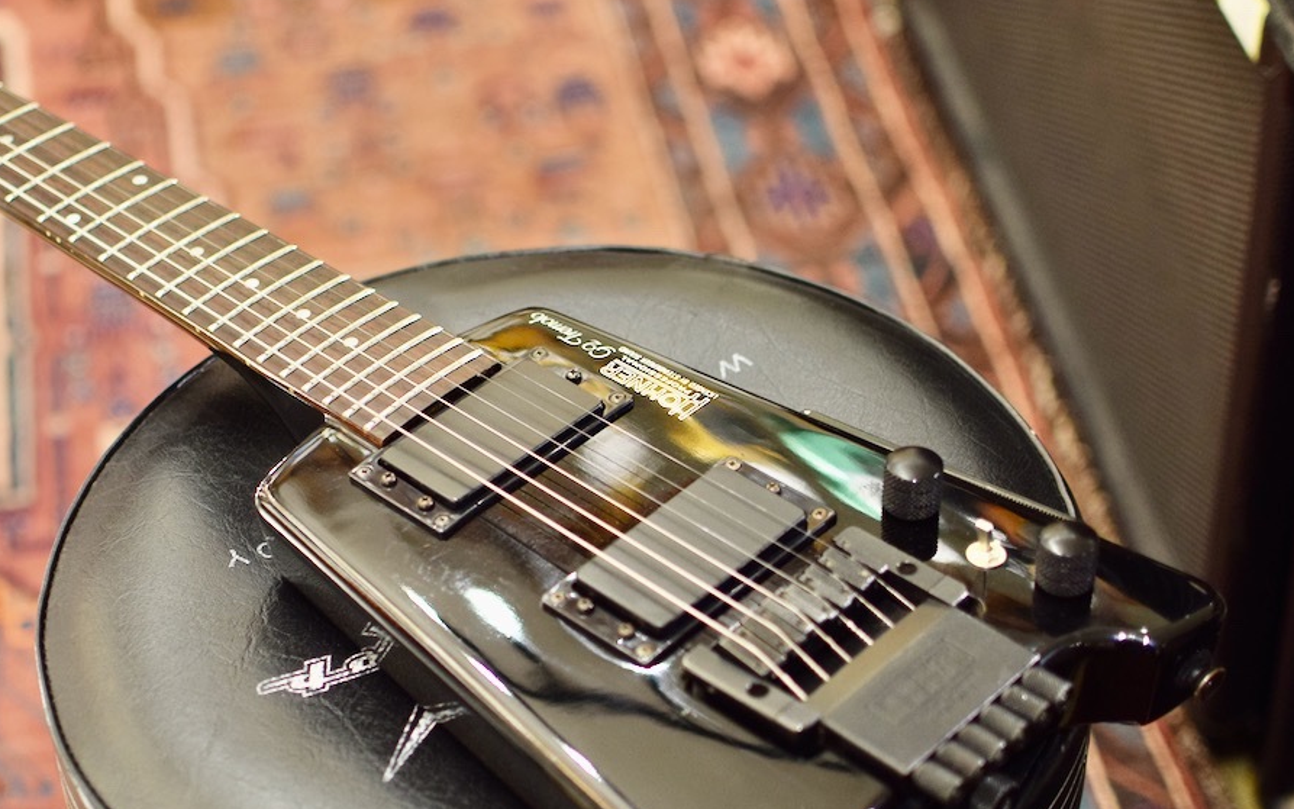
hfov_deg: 26.7
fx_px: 2706
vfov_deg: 17.0
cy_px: 496
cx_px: 409
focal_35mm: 77
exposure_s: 1/60
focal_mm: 35
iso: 400
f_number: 1.8
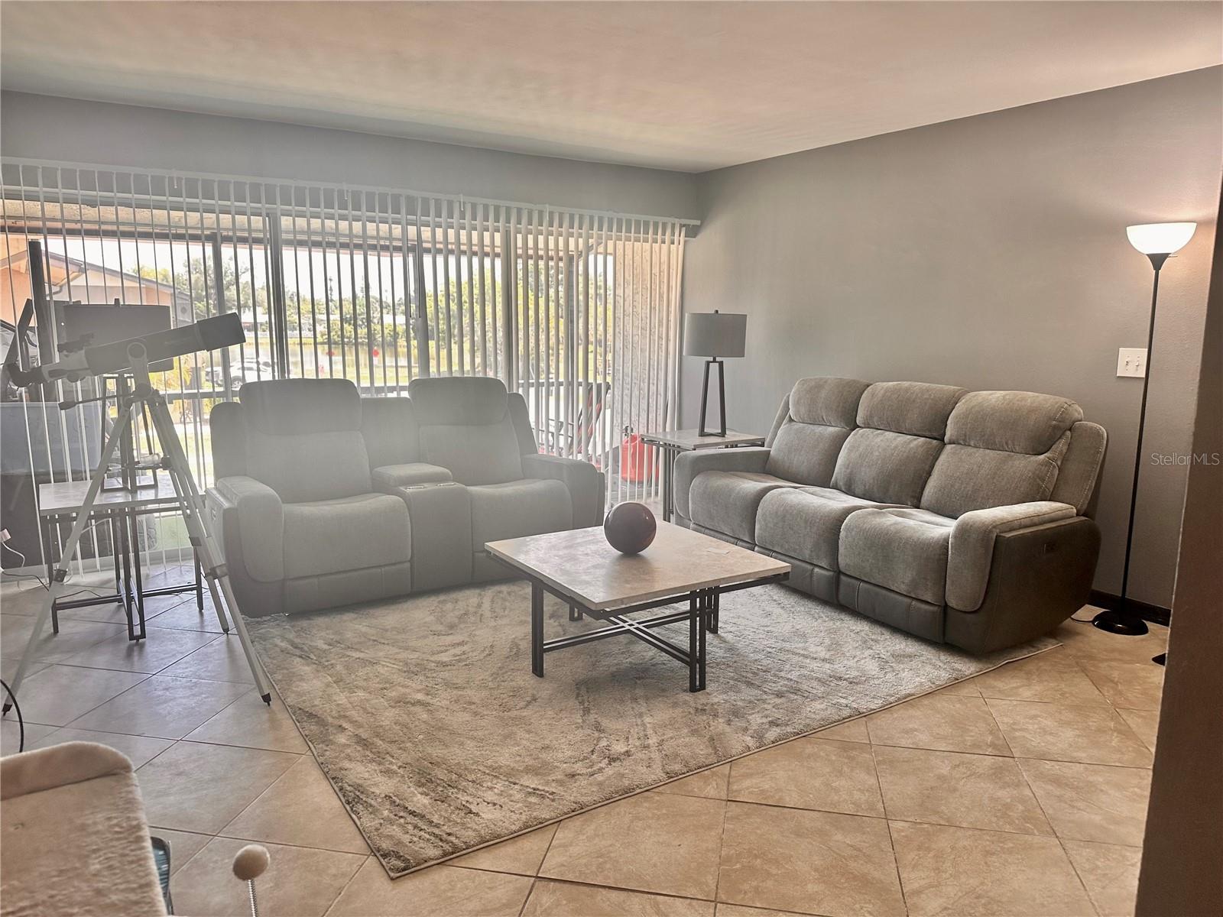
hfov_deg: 71.6
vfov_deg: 56.8
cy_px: 458
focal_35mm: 24
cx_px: 612
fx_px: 848
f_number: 1.78
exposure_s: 1/120
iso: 100
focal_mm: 6.86
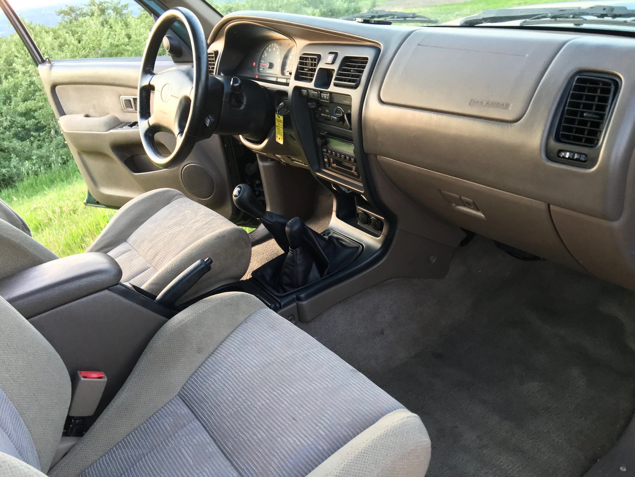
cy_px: 238
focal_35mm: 29
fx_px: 532
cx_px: 318
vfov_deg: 48.2
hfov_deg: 61.7
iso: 200
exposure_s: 1/24
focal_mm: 4.15
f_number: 2.2
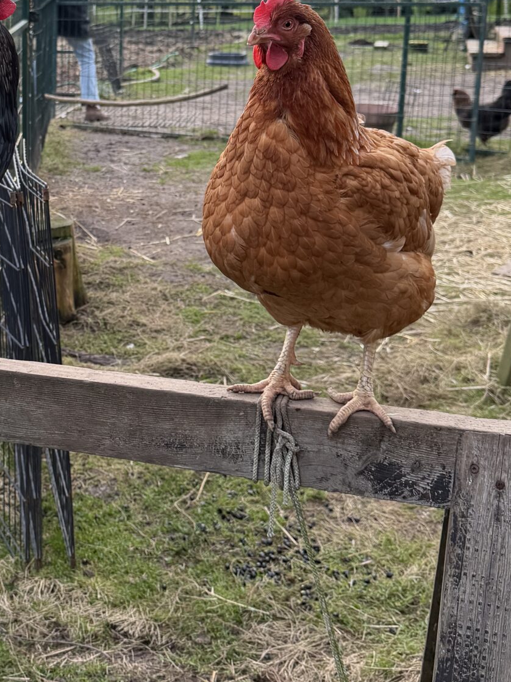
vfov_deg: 34.2
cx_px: 49
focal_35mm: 55
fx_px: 1082
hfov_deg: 25.7
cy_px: 172
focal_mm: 6.76
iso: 80
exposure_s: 1/244
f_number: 1.78
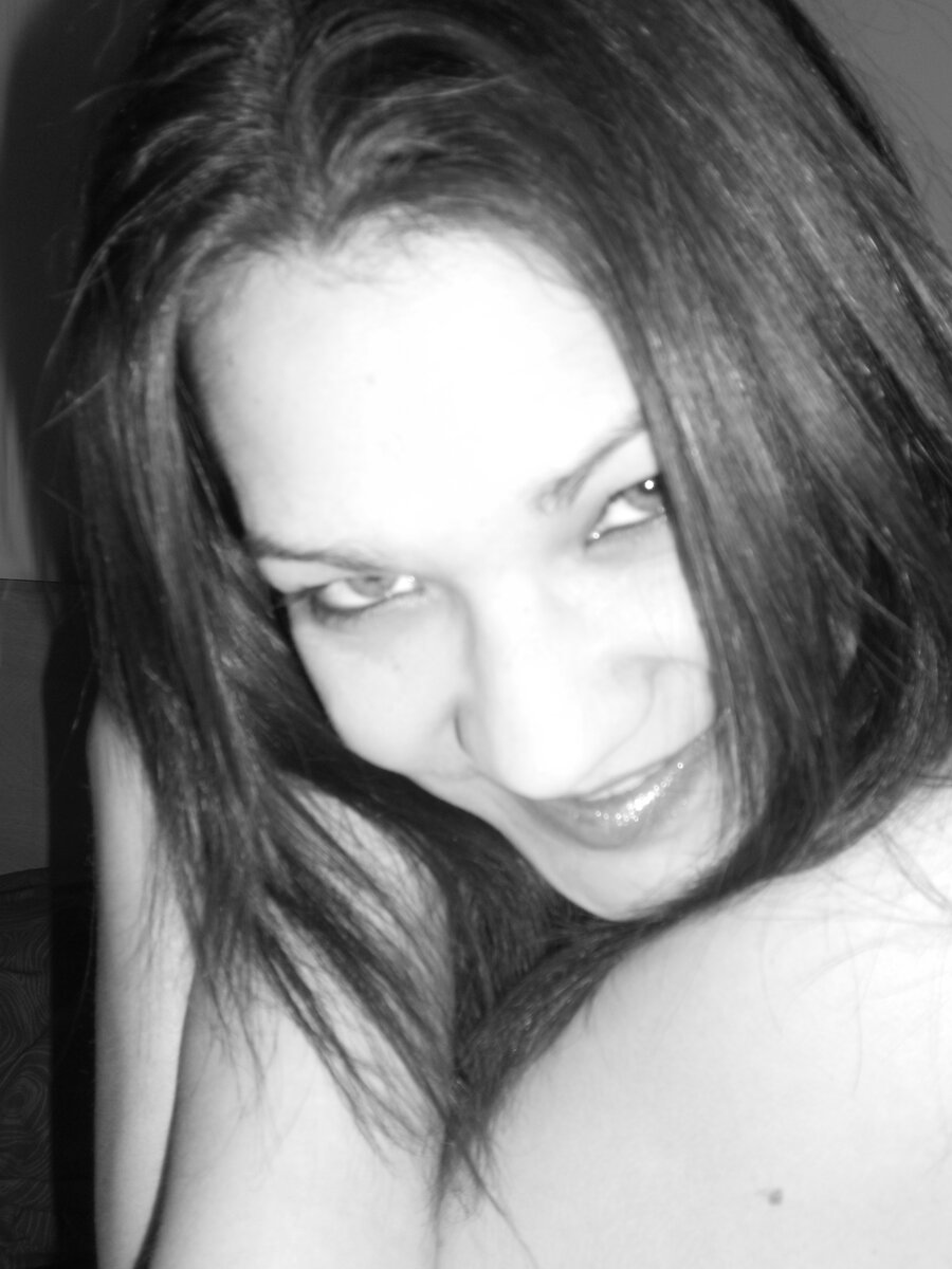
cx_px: 476
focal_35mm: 32
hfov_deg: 44.2
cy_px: 634
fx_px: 1173
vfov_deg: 56.8
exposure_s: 1/25
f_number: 3.5
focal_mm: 5.8
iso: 80
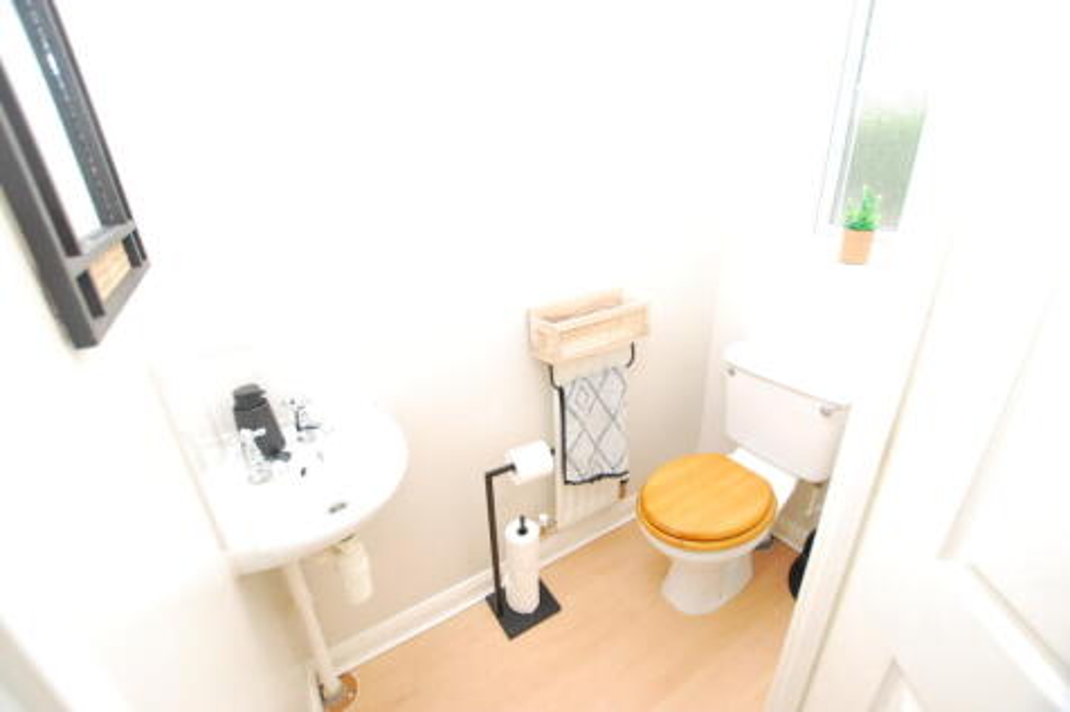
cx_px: 535
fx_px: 446
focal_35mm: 15
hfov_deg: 100.4
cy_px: 356
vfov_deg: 77.3
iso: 100
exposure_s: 1/60
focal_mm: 10
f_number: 4
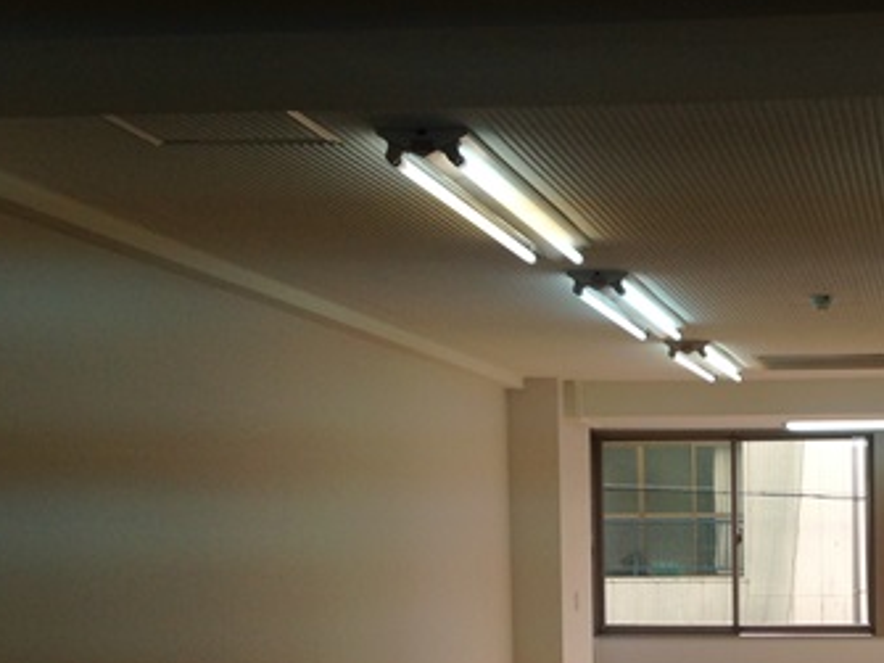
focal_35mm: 63
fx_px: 1608
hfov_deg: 29.4
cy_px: 618
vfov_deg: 22.6
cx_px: 810
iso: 50
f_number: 2.4
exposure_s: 1/430
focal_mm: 4.12
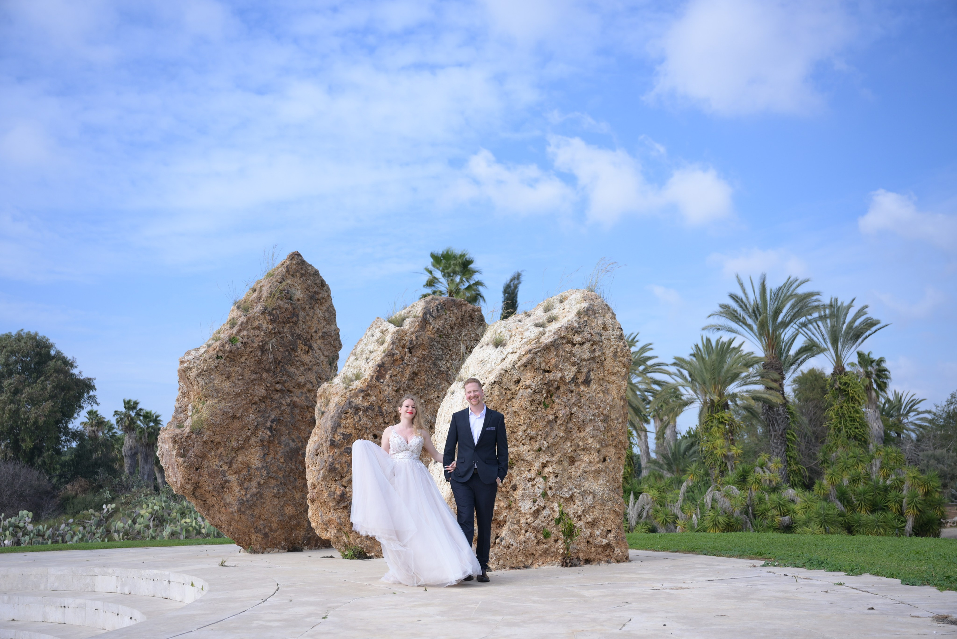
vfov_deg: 39.5
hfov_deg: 56.5
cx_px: 478
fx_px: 891
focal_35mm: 34
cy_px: 320
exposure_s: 1/1600
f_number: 3.5
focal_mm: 33.5
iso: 125
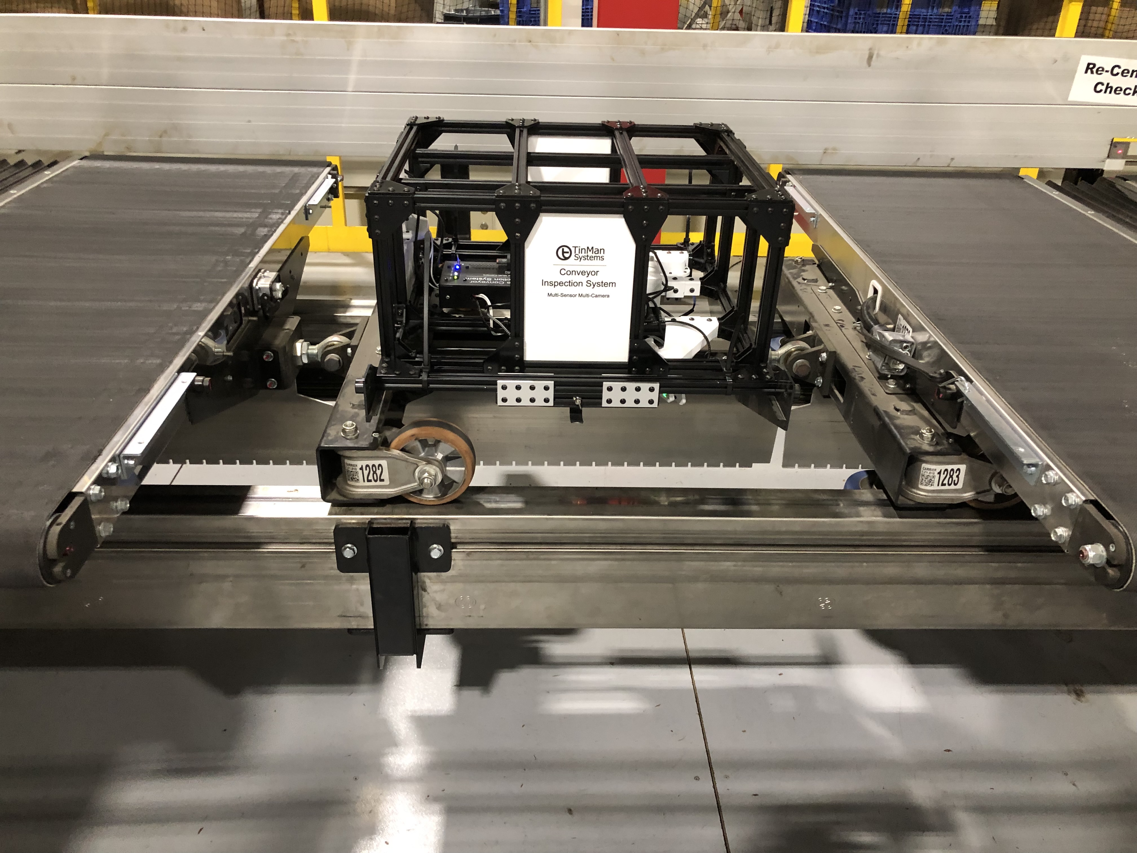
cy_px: 426
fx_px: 920
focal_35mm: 28
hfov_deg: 63.4
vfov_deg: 49.7
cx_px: 568
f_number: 1.8
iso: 100
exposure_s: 1/9
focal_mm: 3.99
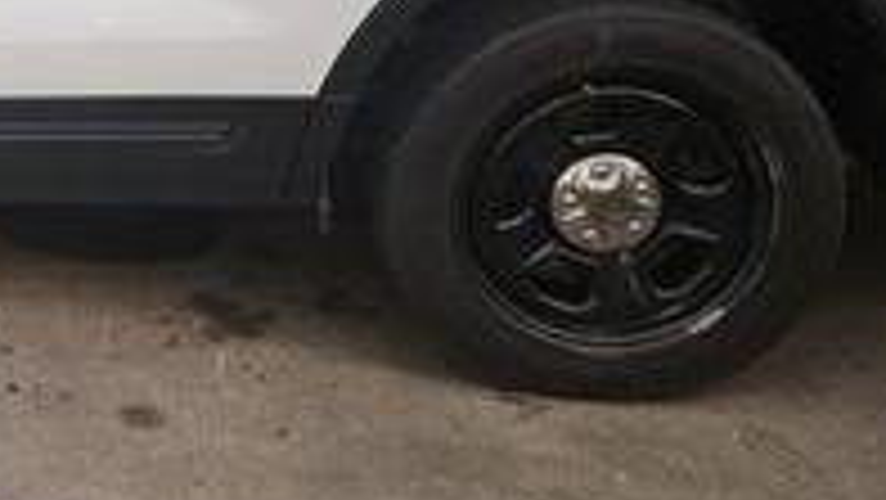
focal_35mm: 64
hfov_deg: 28.9
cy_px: -104
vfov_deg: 17.9
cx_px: -148
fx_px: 1504
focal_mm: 5.4
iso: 125
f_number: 1.8
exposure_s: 1/60
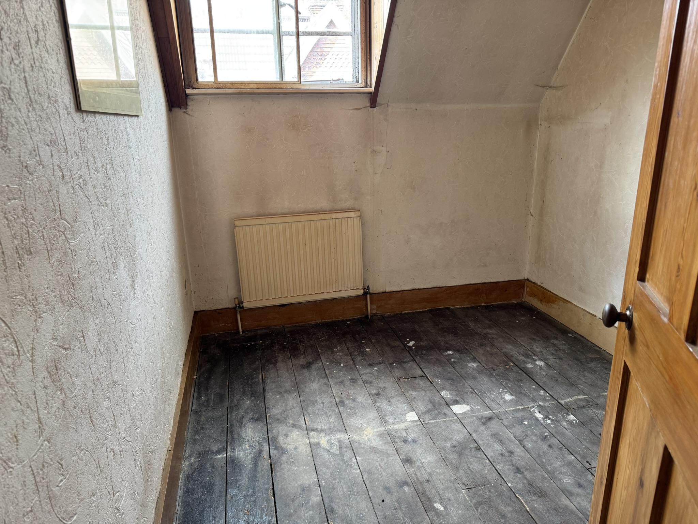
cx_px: 349
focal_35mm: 24
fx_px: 484
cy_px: 262
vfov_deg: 56.8
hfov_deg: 71.6
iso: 200
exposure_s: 1/84
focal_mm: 6.76
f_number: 1.78
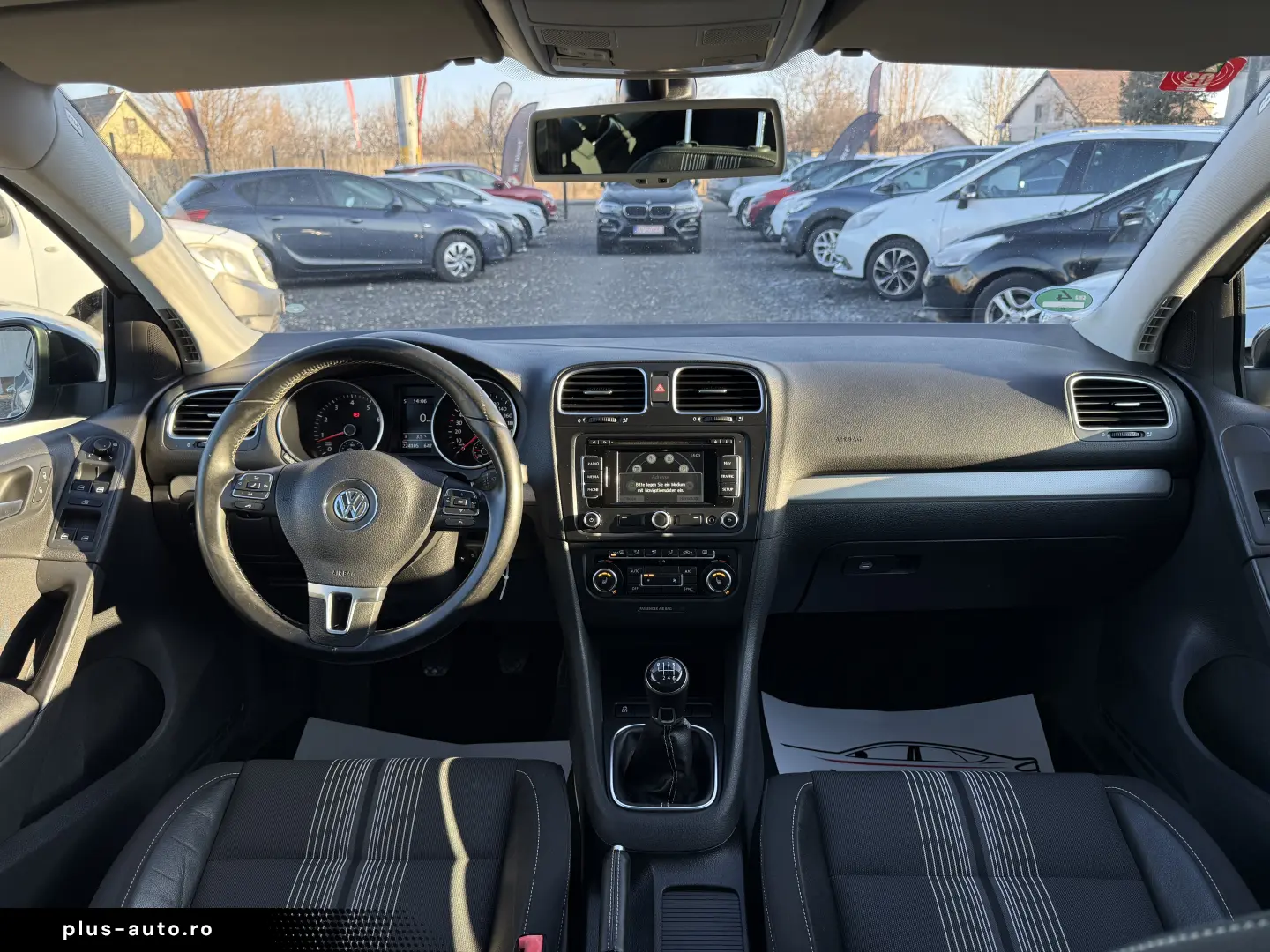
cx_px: 635
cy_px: 476
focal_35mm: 24
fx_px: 881
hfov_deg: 71.6
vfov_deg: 56.8
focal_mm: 6.76
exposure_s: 1/228
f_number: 1.78
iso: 125
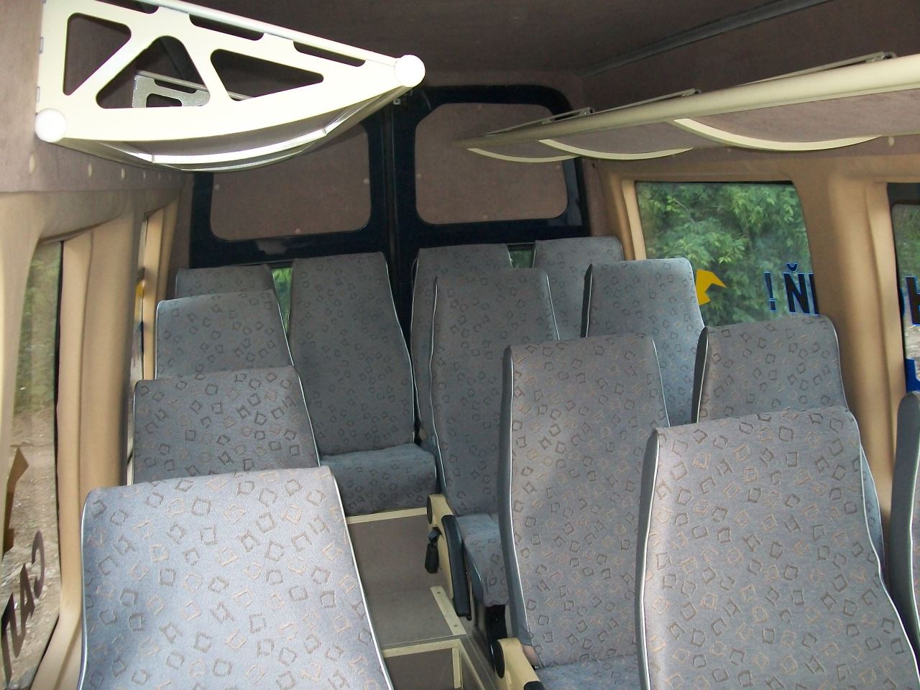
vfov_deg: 39.7
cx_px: 460
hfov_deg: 51.4
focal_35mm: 36
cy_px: 345
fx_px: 957
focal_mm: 6
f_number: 2.7
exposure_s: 1/30
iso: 160
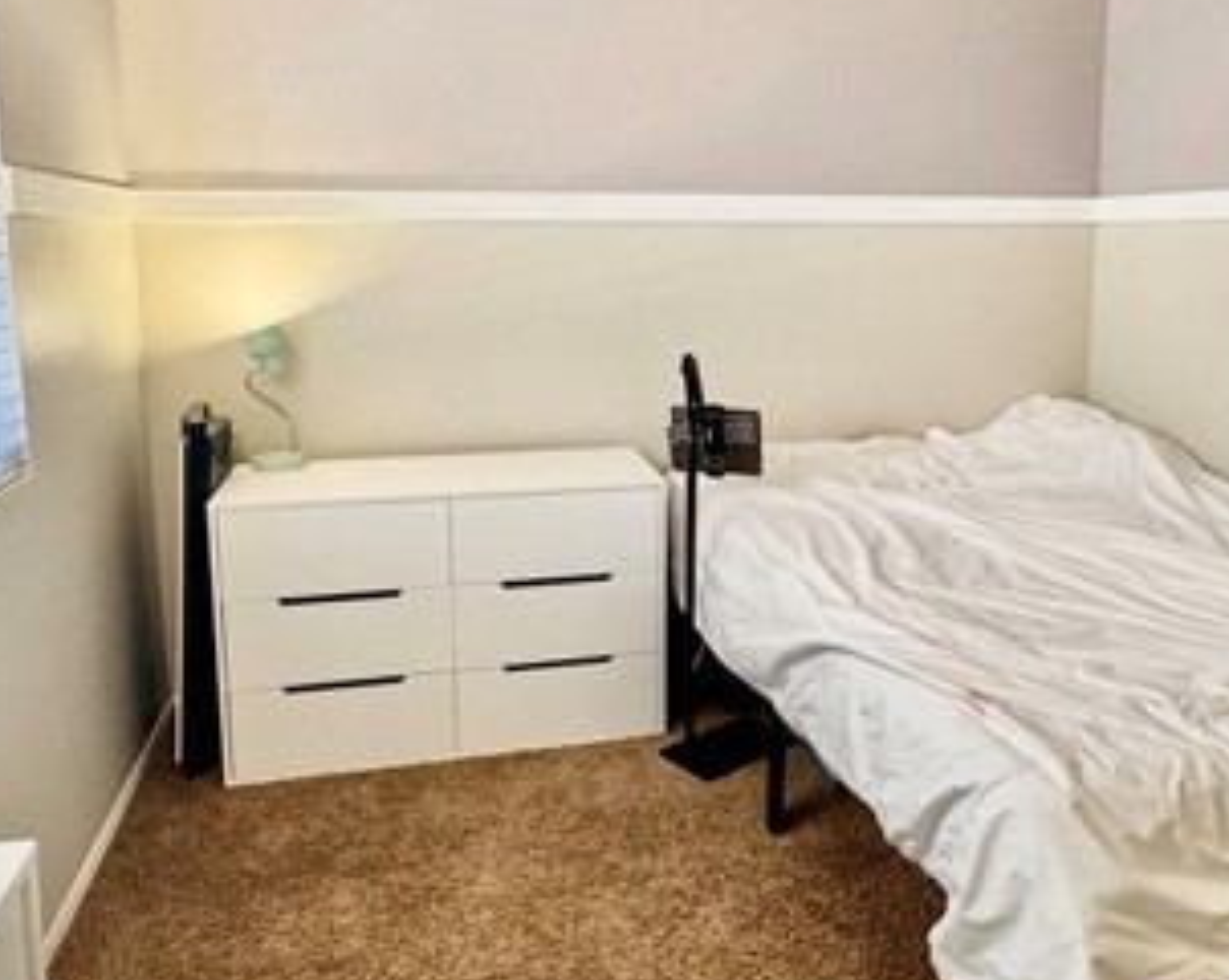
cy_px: 390
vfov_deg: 49.6
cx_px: 692
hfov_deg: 60.3
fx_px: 1054
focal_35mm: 29
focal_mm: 2.22
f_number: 2.2
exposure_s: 1/60
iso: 200
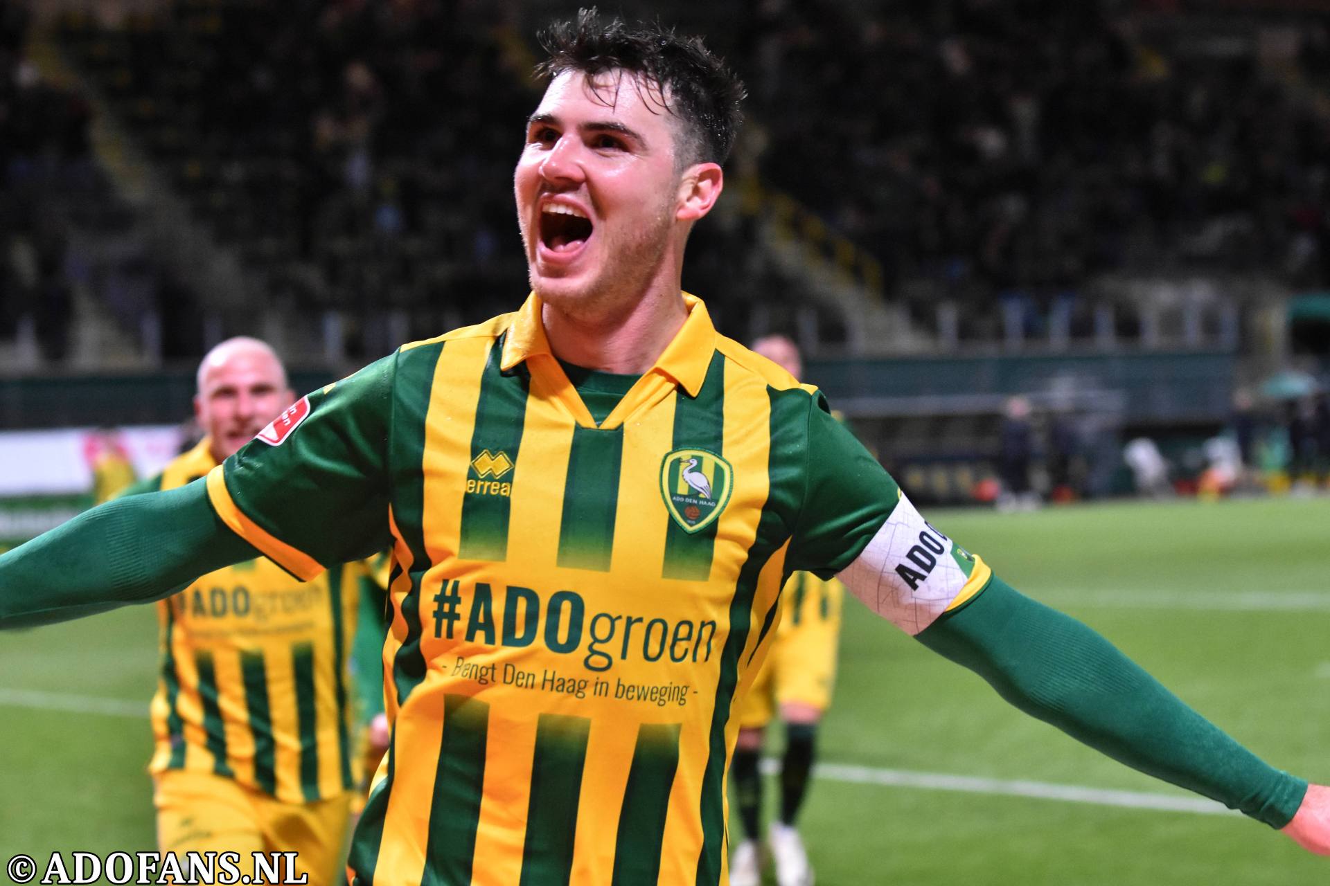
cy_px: 443
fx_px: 3879
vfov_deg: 13.0
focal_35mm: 105
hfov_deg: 19.5
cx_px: 665
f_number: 2.8
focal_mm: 70
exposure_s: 1/400
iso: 3200
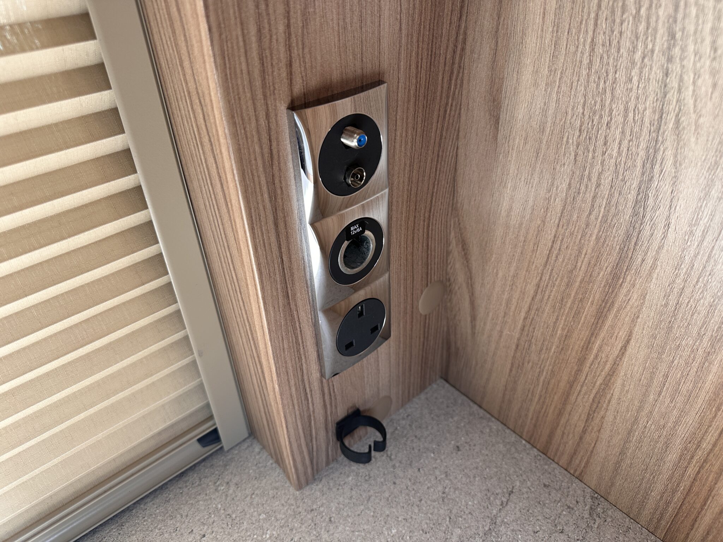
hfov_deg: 71.6
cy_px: 271
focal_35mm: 24
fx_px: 501
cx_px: 362
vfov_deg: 56.8
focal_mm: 6.86
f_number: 1.78
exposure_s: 1/144
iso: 100
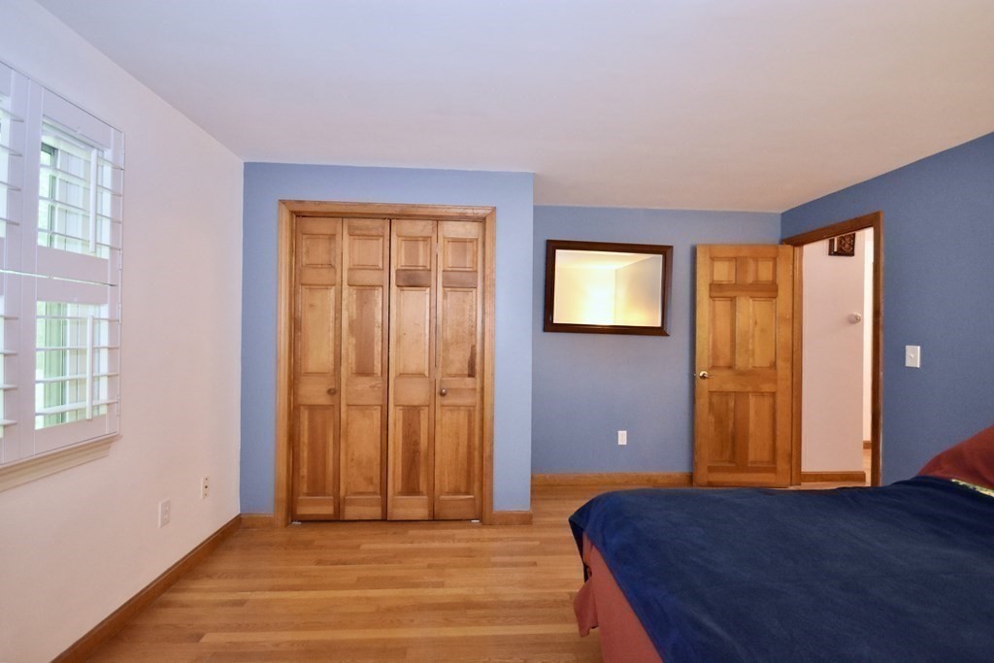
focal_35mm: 15
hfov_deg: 100.4
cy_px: 332
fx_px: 414
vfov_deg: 77.3
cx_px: 497
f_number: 4
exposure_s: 1/60
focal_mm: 10
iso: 2500
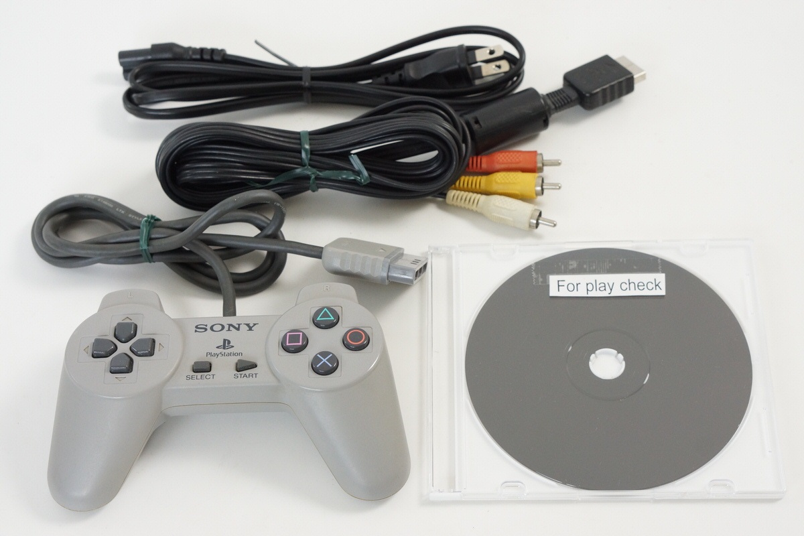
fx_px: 1675
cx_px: 402
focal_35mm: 75
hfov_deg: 27.0
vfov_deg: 18.2
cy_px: 268
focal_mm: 50
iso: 1000
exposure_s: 1/80
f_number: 6.3
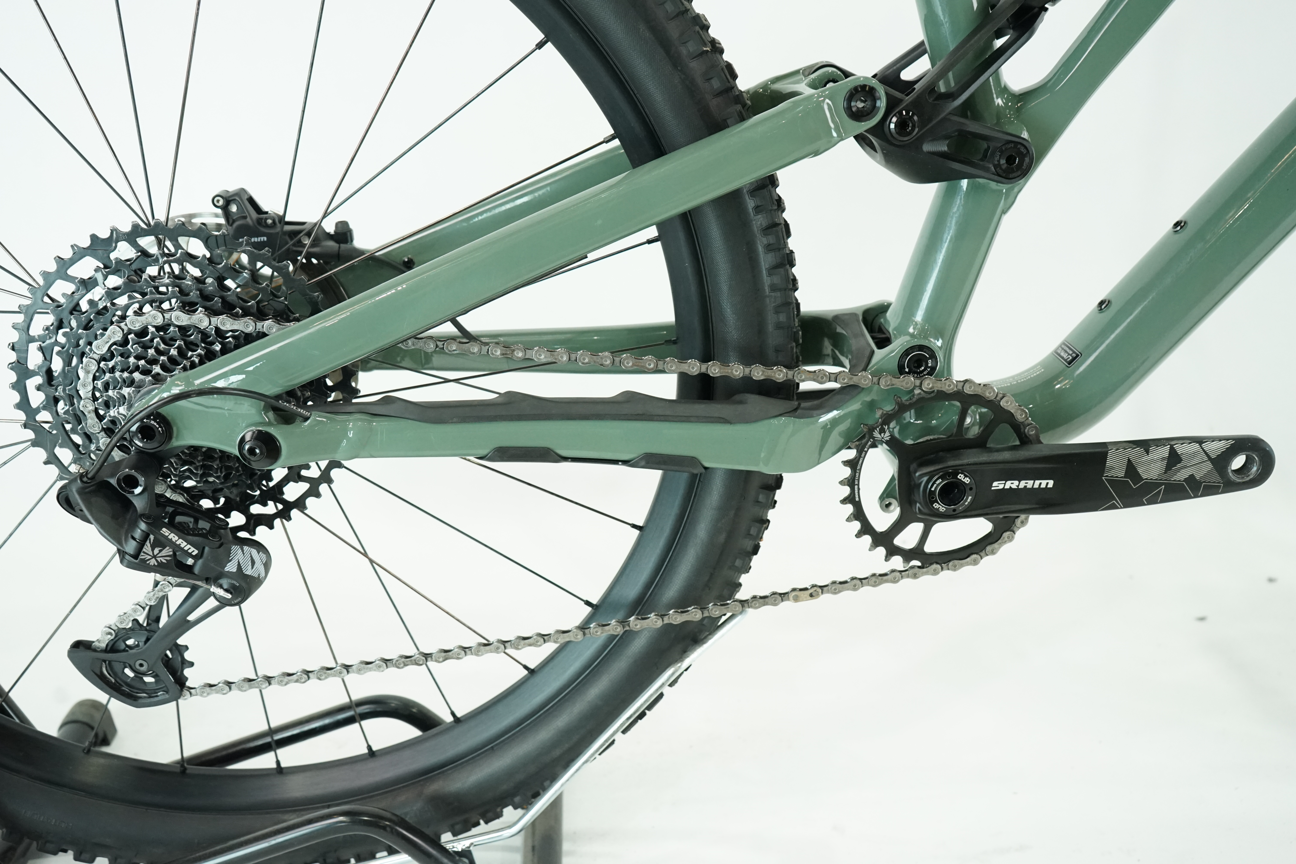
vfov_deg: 40.0
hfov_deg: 57.2
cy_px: 432
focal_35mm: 33
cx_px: 648
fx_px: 1188
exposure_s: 1/200
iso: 2500
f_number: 5.6
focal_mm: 33
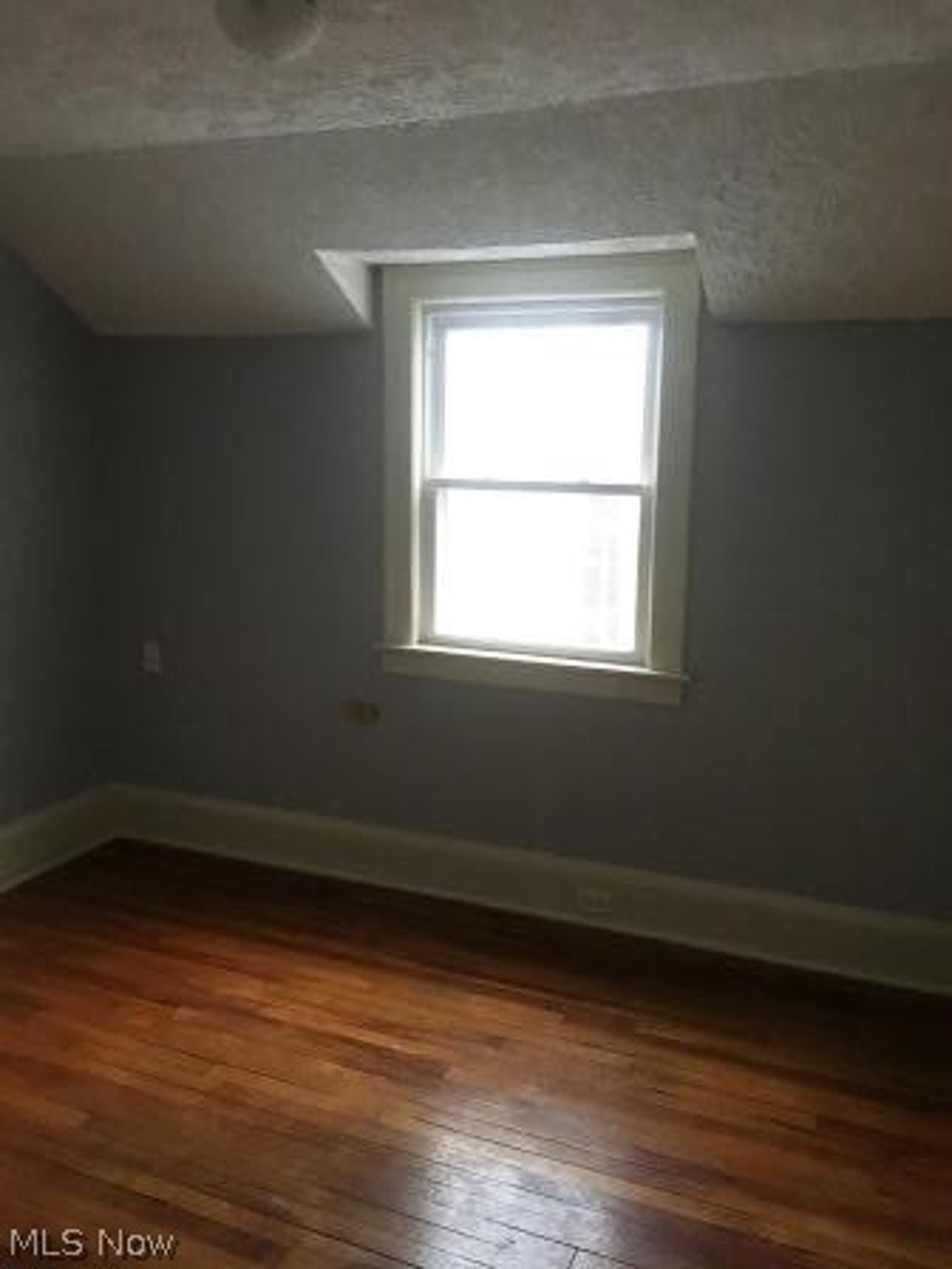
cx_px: 476
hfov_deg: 48.2
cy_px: 634
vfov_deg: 61.7
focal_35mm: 29
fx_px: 1063
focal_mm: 4.15
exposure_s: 1/30
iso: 160
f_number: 2.2
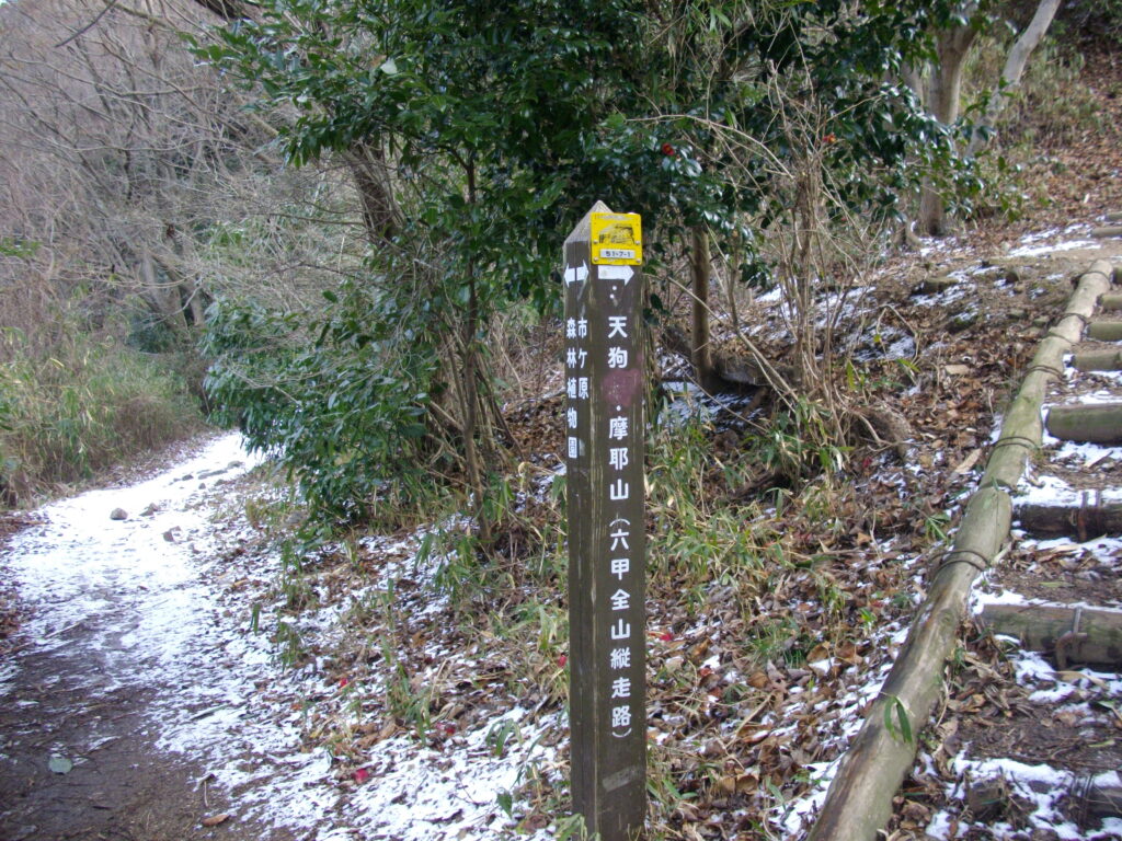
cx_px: 561
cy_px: 420
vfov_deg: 38.7
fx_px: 1199
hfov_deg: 50.1
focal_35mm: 37
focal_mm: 6.2
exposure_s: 1/125
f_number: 2.8
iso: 134
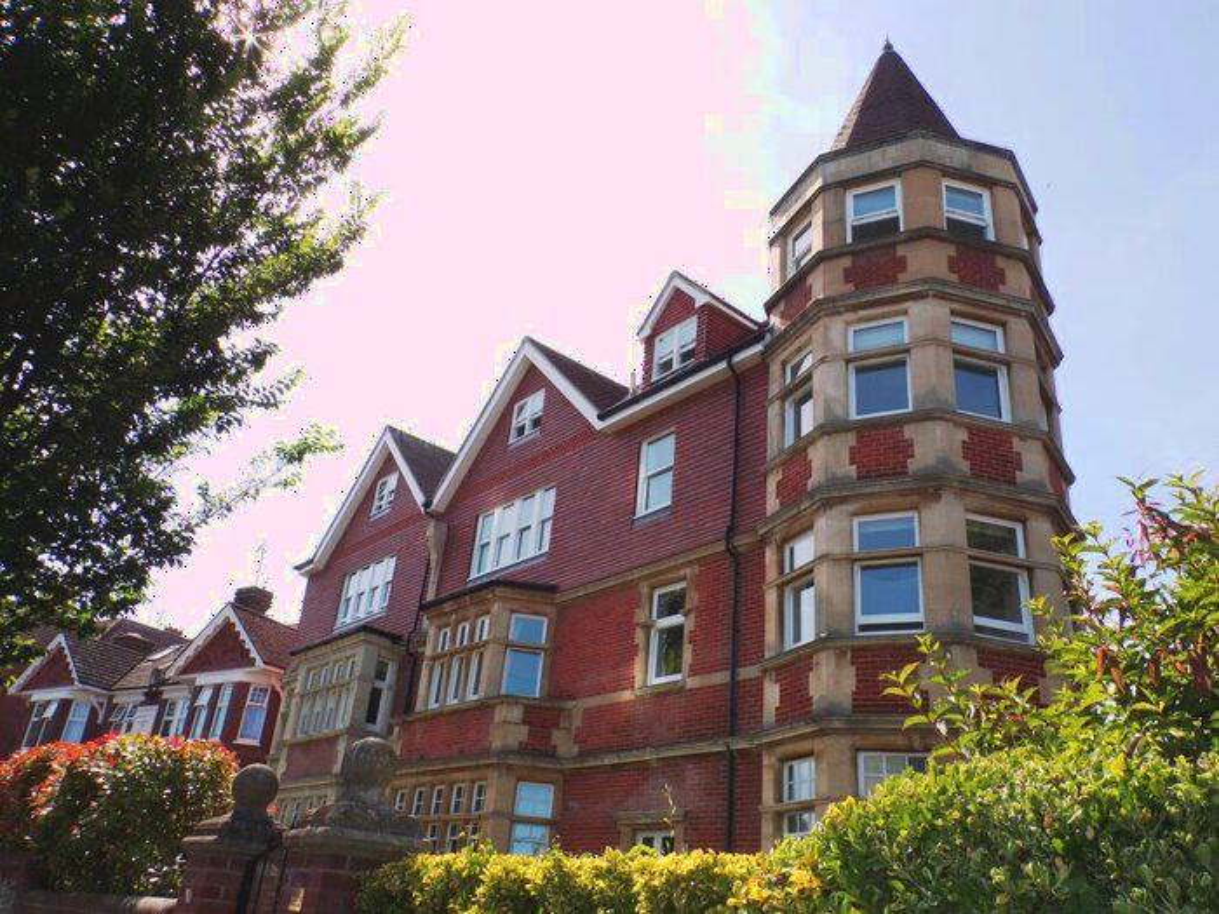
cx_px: 610
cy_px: 457
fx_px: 986
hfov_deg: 63.4
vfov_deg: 49.7
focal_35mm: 28
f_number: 6
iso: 80
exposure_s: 1/400
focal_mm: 5
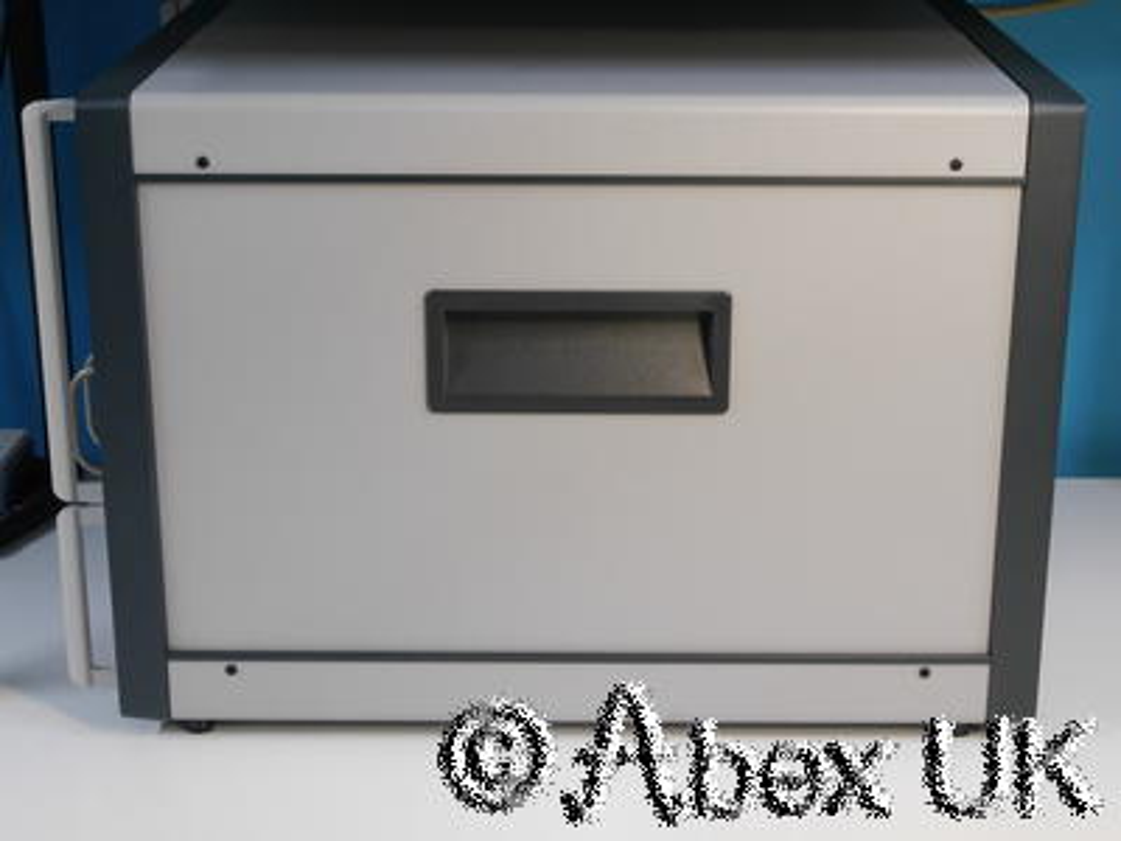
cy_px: 420
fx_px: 2073
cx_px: 560
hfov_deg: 30.3
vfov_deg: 22.9
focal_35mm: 64
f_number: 14
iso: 800
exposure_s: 1/4
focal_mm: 32
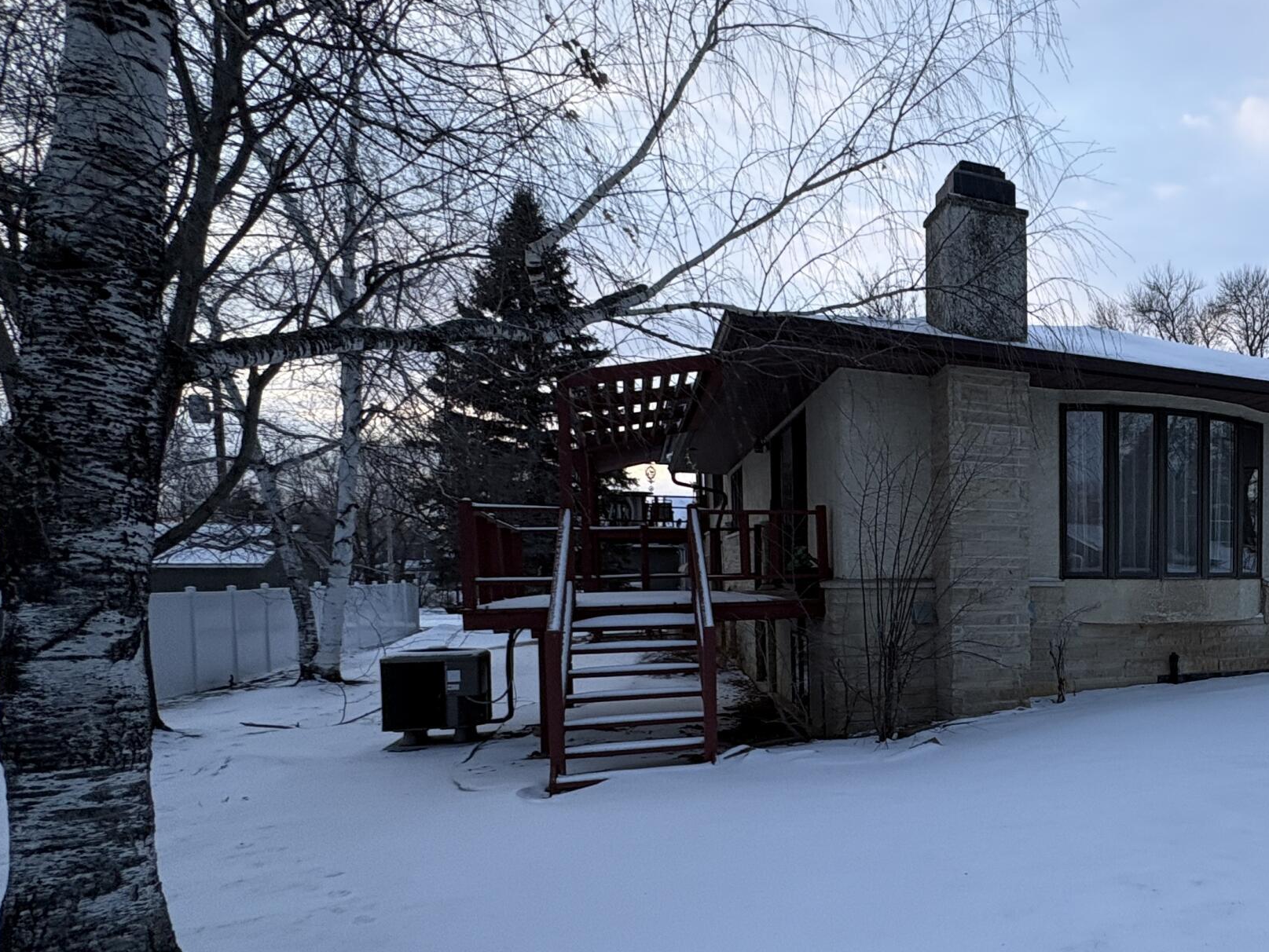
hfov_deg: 57.1
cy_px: 629
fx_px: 953
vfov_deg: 52.1
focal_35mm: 26
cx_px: 1160
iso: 100
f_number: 2.2
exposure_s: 1/99
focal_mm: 2.22
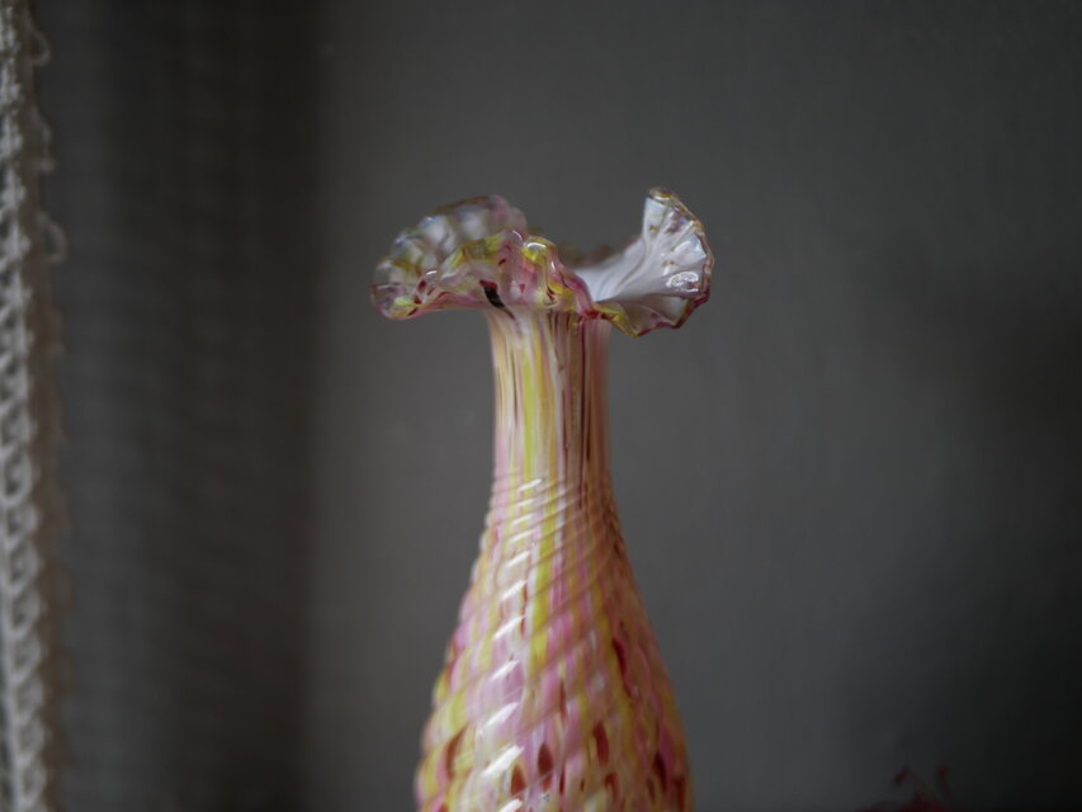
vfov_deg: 29.1
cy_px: 406
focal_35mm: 50
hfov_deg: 38.2
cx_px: 541
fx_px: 1563
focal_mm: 25
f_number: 1.7
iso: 250
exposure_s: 1/125
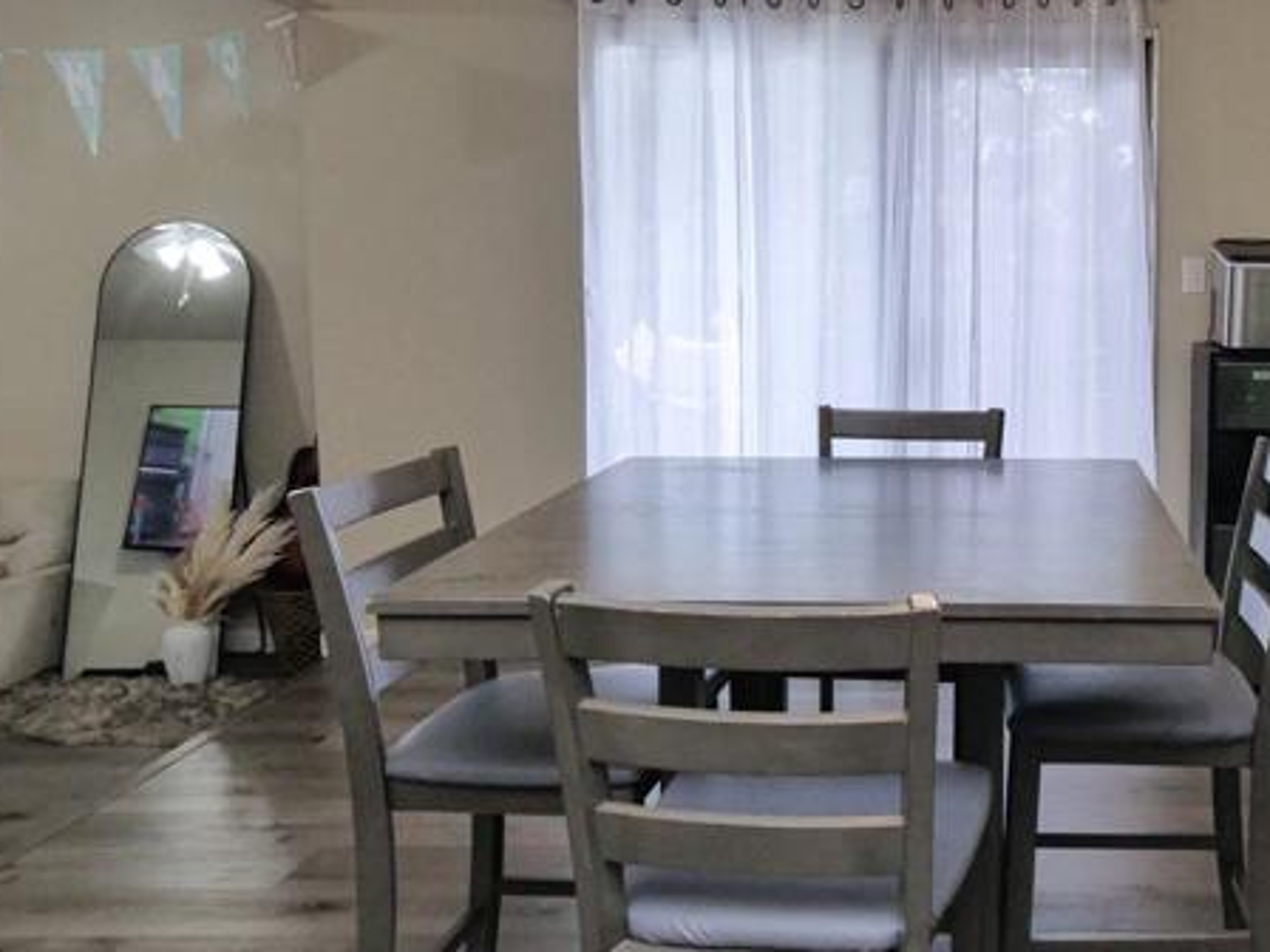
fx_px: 1174
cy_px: 363
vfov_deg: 43.8
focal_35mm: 32
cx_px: 1069
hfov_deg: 52.0
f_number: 4.5
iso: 800
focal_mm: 7
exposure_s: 1/160
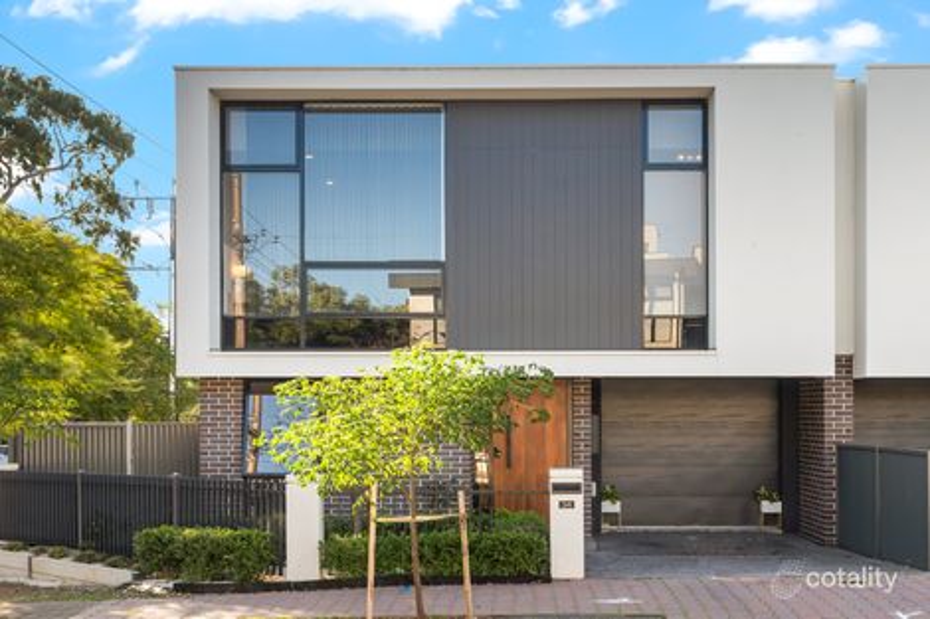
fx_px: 749
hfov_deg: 63.7
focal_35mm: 29
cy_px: 310
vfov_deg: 44.9
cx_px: 465
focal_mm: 29
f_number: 10
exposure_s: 1/200
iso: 1250
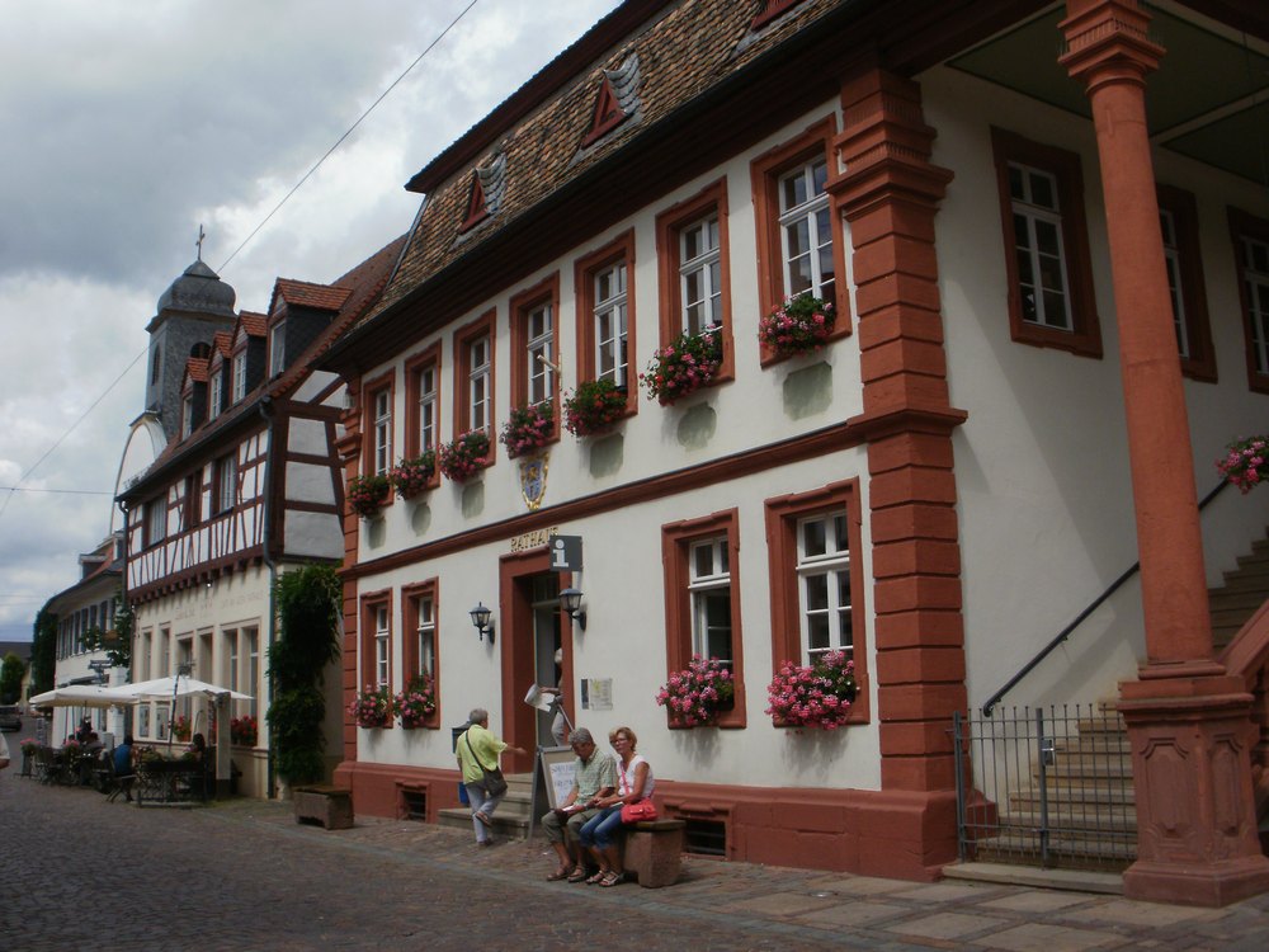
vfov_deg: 39.7
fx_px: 1320
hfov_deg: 51.4
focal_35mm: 36
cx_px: 634
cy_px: 476
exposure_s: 1/640
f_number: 5.6
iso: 100
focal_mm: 6.3
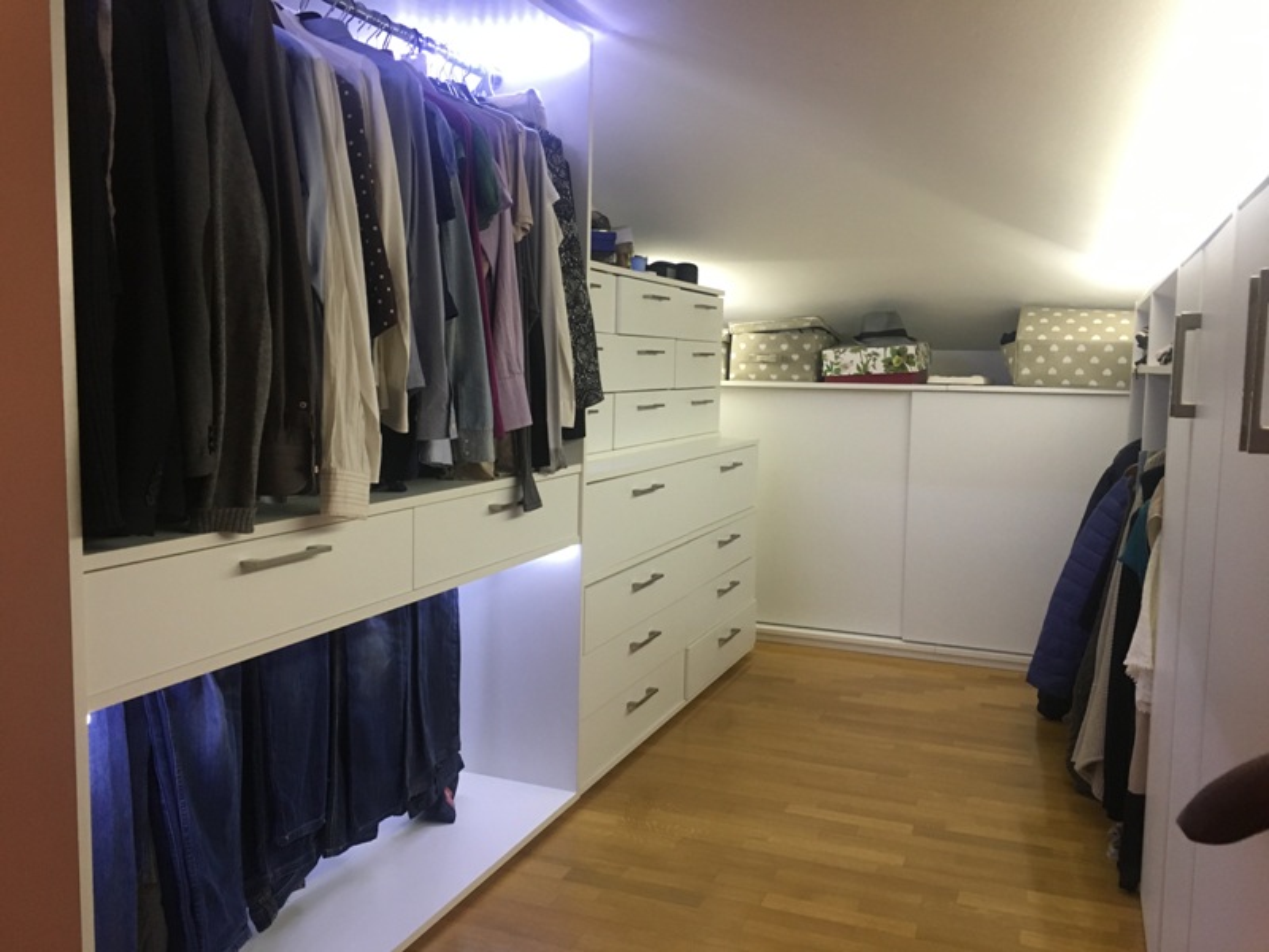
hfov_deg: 61.7
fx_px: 1063
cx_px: 634
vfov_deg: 48.2
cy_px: 476
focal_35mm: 29
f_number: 2.2
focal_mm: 4.15
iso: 160
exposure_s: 1/33
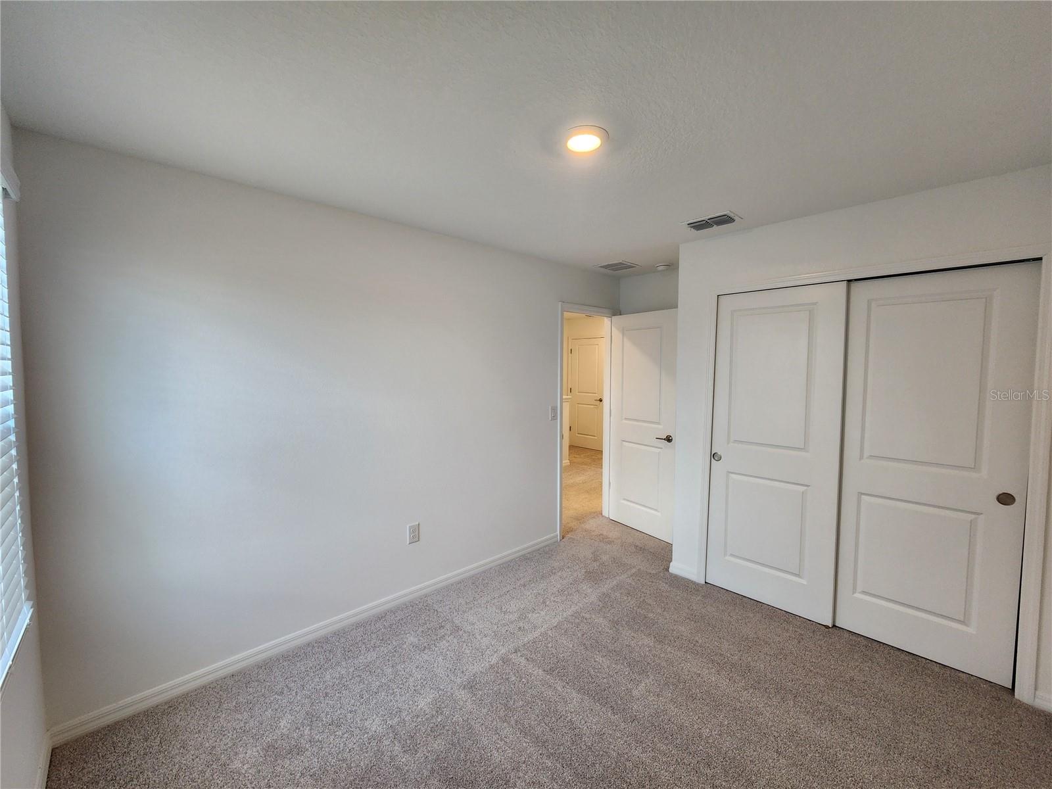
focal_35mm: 13
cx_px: 526
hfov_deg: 106.2
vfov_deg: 89.9
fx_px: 395
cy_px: 394
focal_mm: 2.2
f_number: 2.2
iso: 125
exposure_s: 1/60
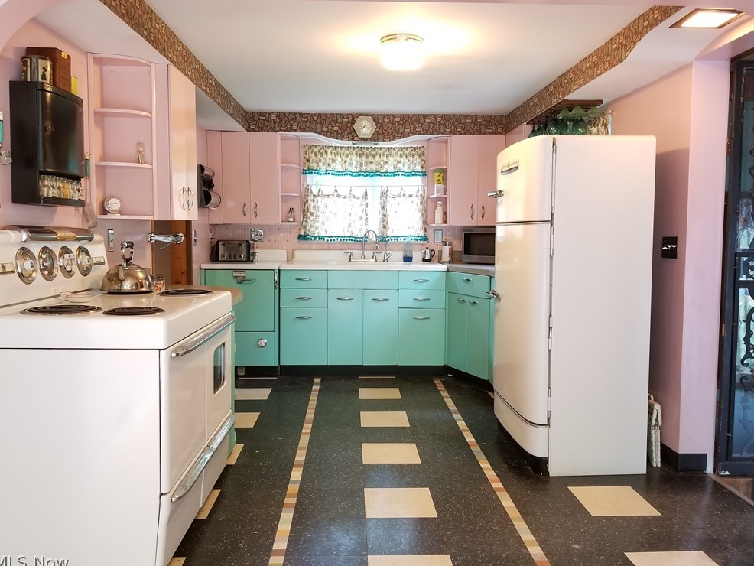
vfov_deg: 51.4
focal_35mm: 27
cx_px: 380
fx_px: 588
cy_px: 281
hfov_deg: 65.3
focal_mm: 4.25
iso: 250
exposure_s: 1/30
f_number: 1.7
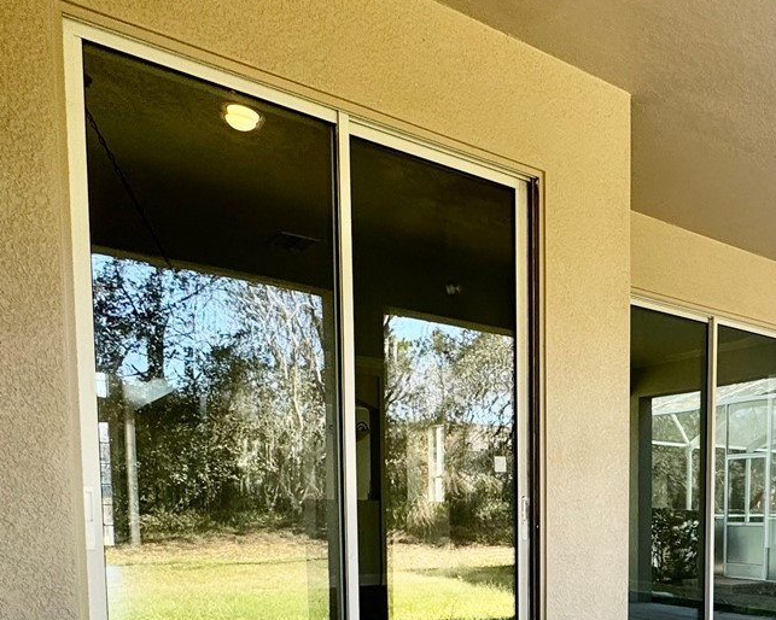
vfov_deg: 39.7
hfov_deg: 47.4
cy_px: 574
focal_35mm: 34
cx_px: 701
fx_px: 781
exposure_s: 1/99
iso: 50
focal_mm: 2.22
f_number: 2.2
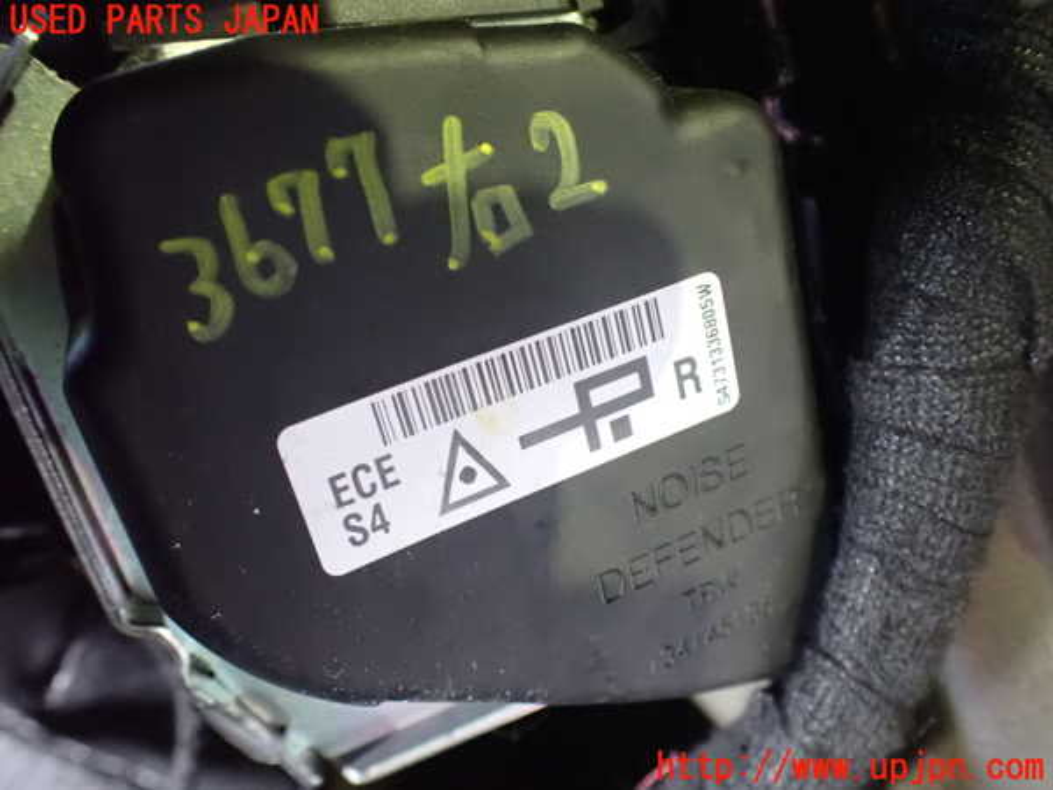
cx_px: 526
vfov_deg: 46.8
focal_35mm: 30
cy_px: 395
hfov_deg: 60.0
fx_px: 913
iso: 1600
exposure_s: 1/15
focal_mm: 5.4
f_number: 2.3
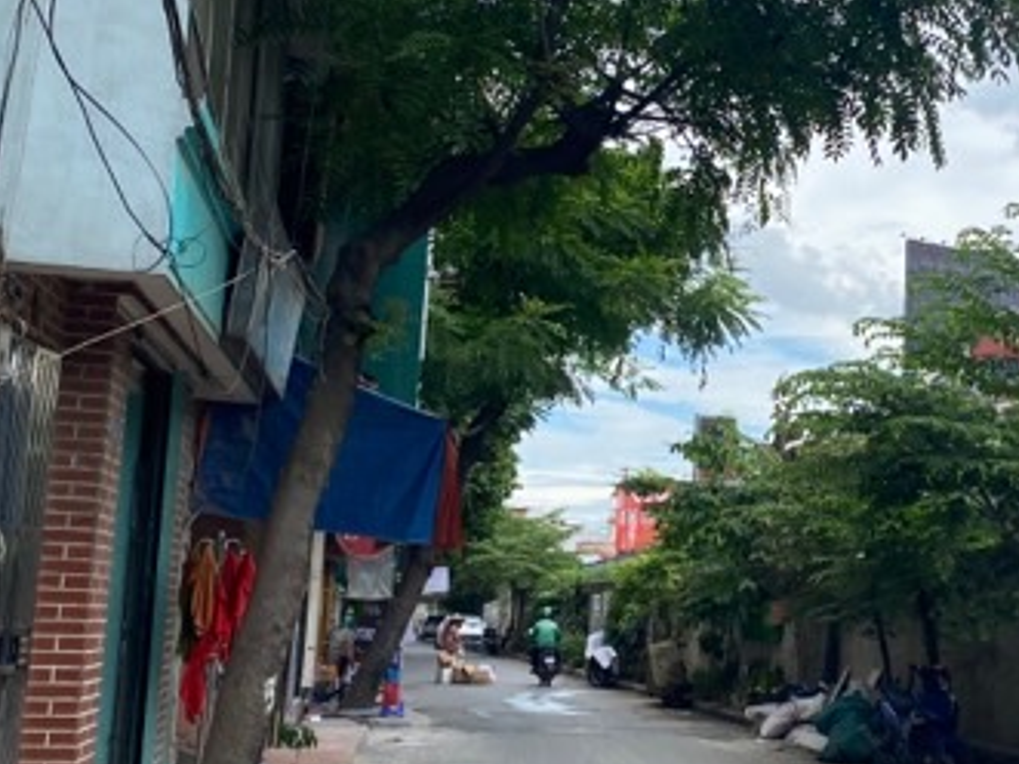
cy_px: 340
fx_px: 1618
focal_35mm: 55
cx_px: 767
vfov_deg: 26.5
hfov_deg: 34.2
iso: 32
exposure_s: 1/2105
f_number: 1.8
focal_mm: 4.25
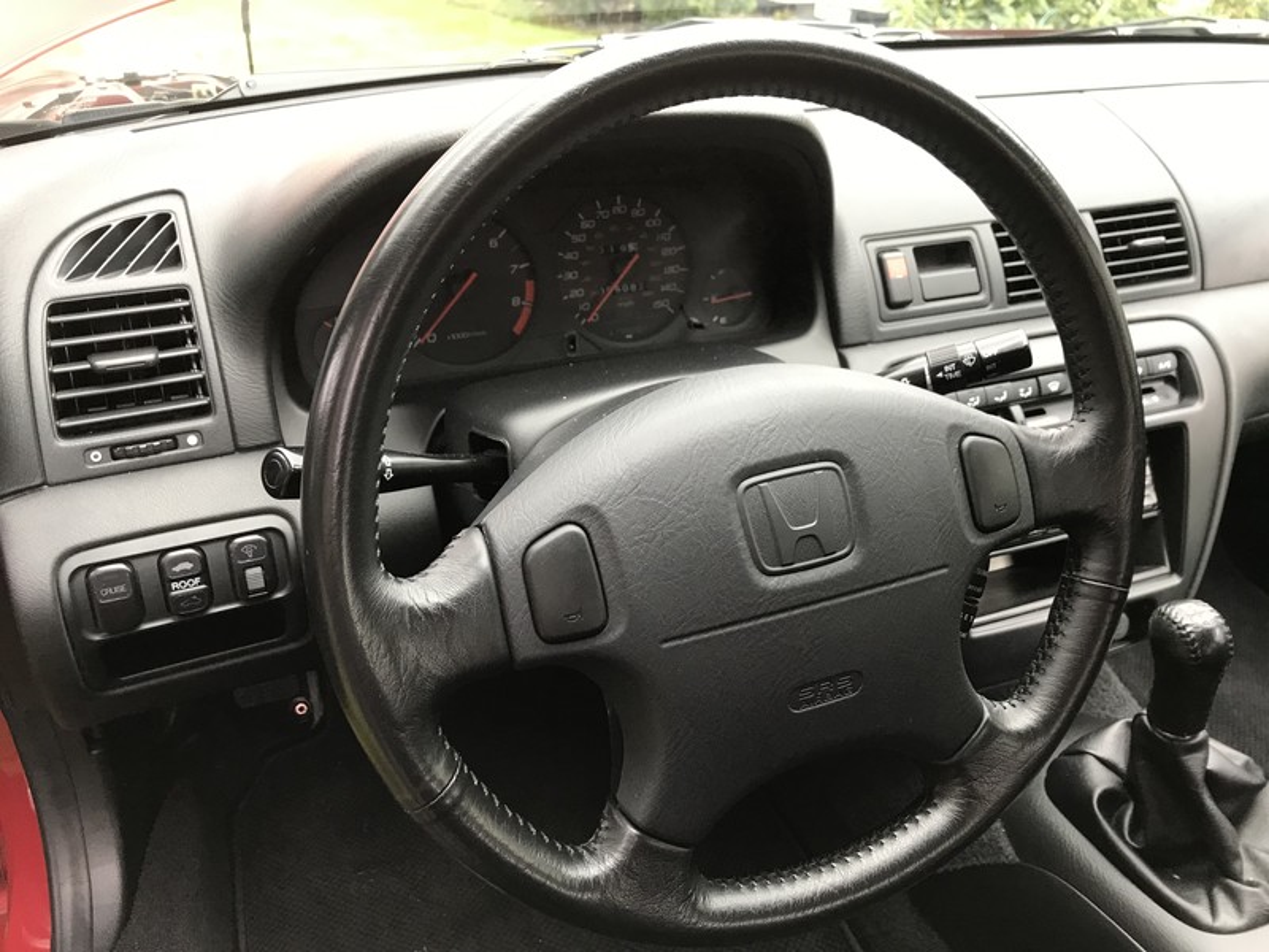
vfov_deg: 49.7
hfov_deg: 63.4
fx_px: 1026
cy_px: 476
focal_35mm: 28
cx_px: 634
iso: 25
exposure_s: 1/30
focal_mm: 3.99
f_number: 1.8
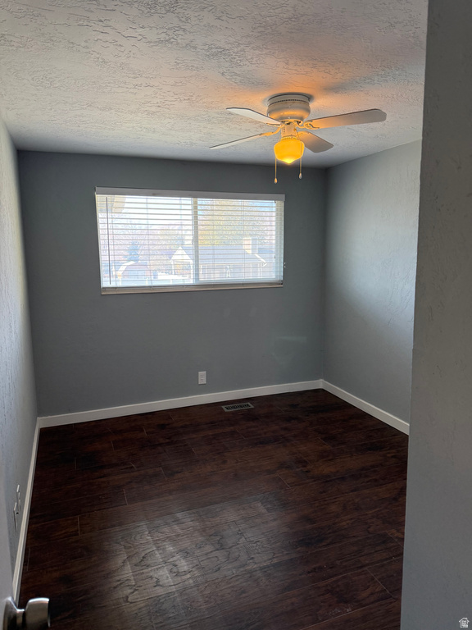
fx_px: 436
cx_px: 236
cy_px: 315
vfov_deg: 71.6
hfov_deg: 56.8
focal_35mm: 24
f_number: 1.78
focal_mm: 6.76
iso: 200
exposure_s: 1/136
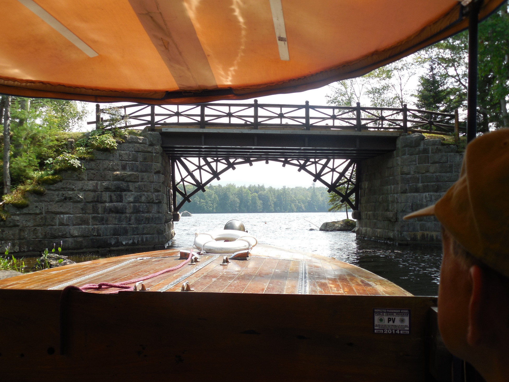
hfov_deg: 56.8
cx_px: 252
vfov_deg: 44.1
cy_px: 187
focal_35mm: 32
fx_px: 470
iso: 125
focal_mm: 5.6
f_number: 3.6
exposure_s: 1/400
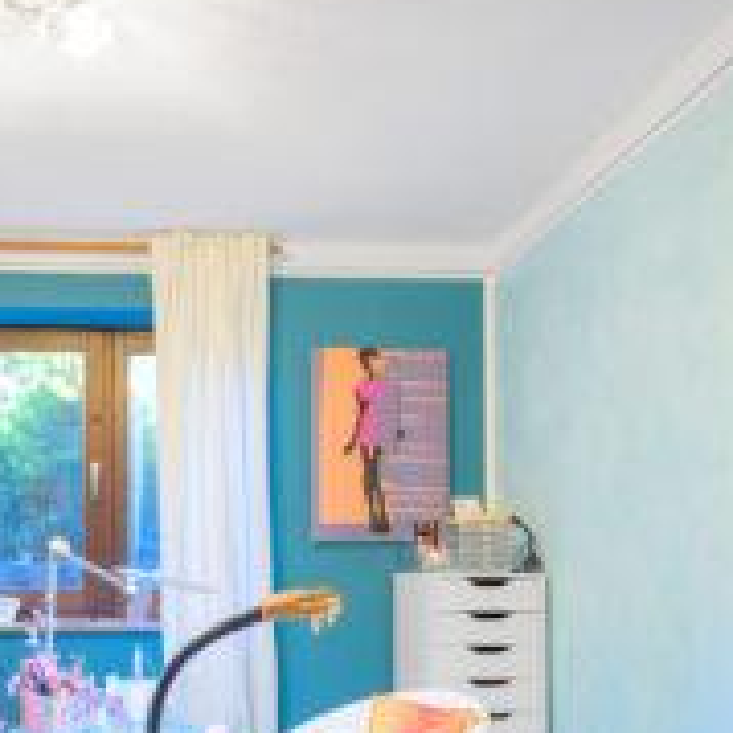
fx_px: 914
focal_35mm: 38
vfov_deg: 41.5
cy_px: 606
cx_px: 205
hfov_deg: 42.6
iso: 200
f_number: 9
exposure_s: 1/6
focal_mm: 16.5
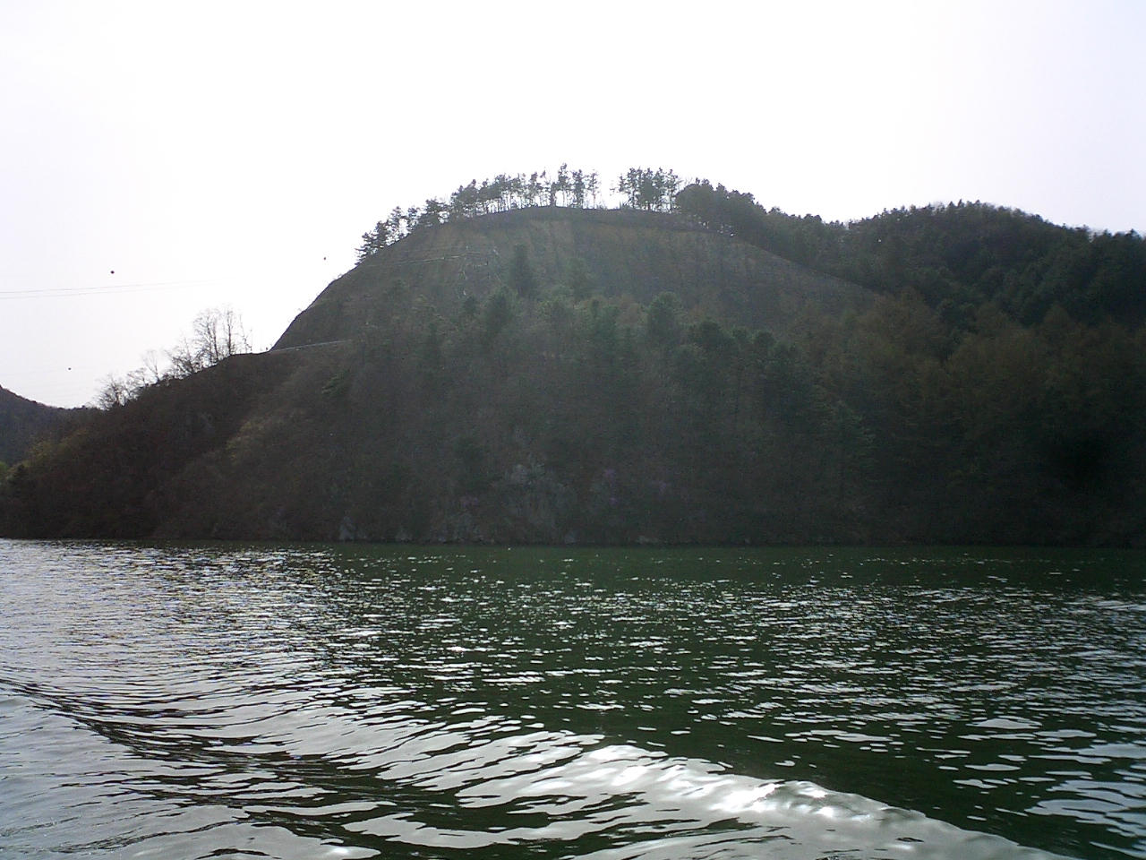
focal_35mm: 37
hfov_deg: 50.1
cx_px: 573
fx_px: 1225
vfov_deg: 38.7
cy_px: 430
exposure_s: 1/1250
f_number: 3.5
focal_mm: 5.6
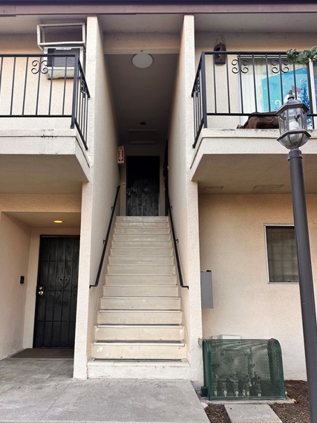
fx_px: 330
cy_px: 229
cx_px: 140
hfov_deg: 51.3
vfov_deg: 65.2
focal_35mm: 27
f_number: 1.78
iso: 80
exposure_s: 1/176
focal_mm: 6.86
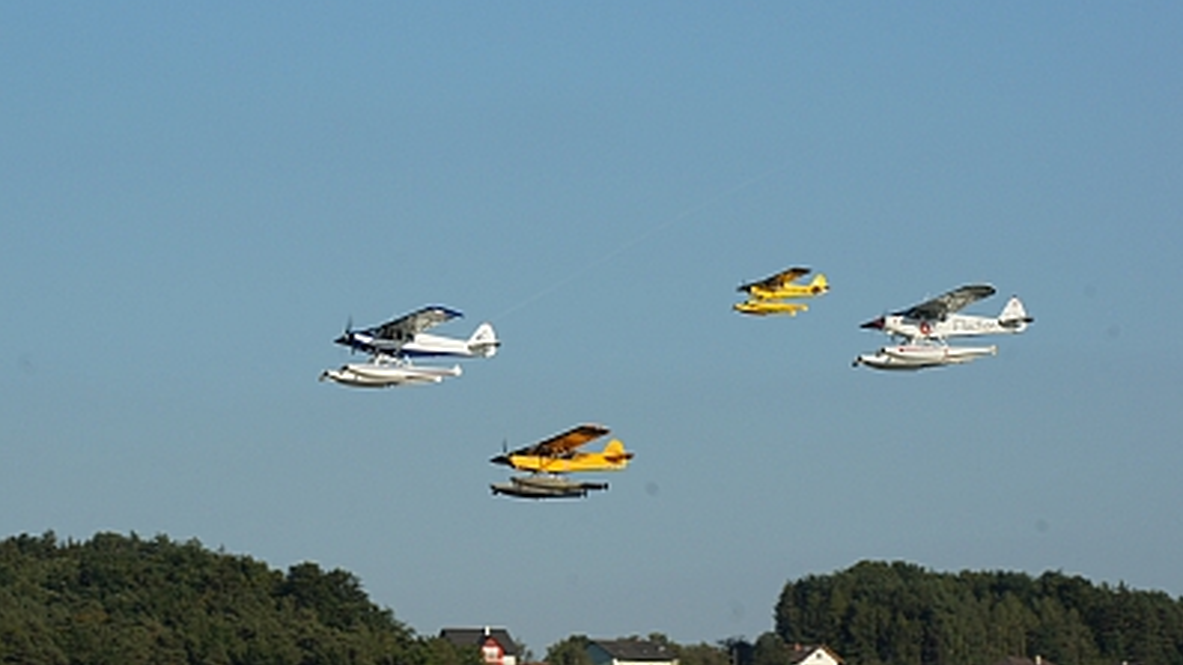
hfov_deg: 12.4
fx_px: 5456
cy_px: 343
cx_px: 593
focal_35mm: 174
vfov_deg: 7.0
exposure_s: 1/250
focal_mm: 110
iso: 200
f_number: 11
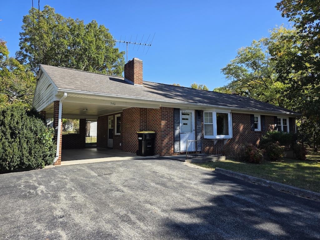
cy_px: 120
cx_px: 160
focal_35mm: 23
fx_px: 213
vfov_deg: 58.9
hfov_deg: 73.9
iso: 80
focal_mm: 6.3
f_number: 1.7
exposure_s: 1/2180
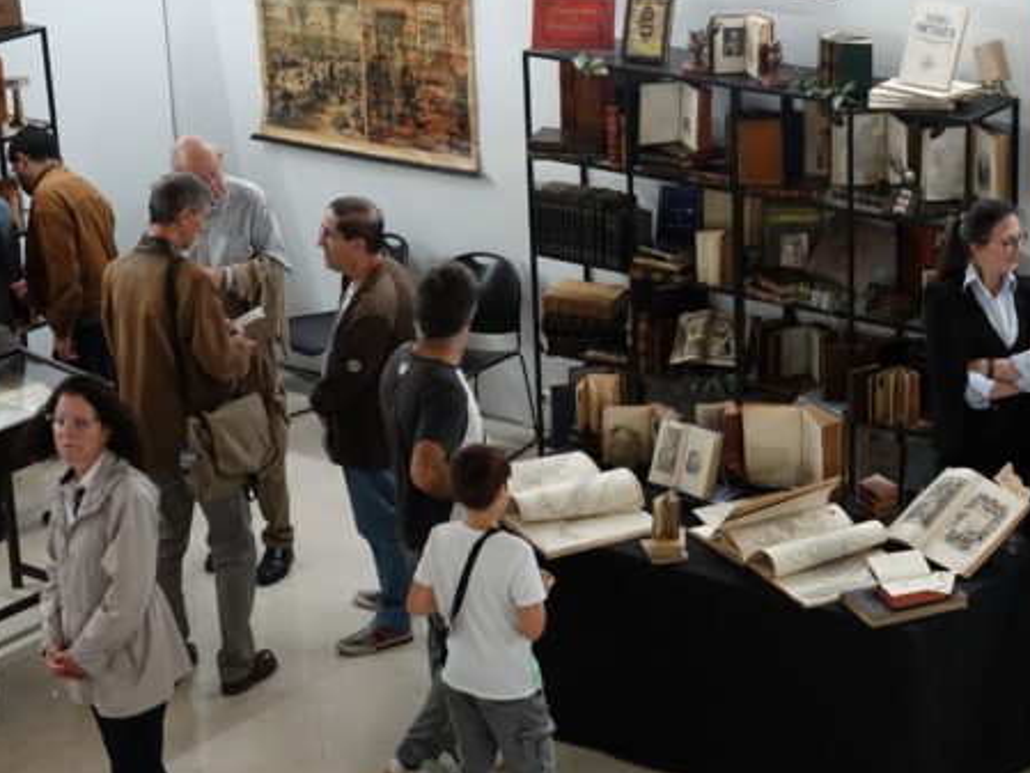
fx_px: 2798
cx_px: 670
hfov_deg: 20.8
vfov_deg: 15.7
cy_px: 319
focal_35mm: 94
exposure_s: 1/80
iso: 800
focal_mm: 22.19
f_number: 3.5
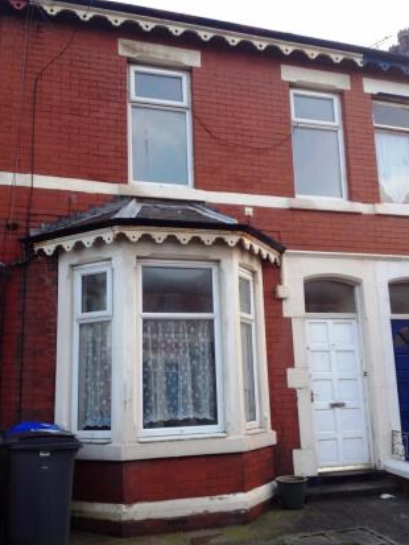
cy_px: 286
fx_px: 583
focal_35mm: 37
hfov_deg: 38.7
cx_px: 201
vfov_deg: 50.1
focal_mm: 4.28
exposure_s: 1/30
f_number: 2.4
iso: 50
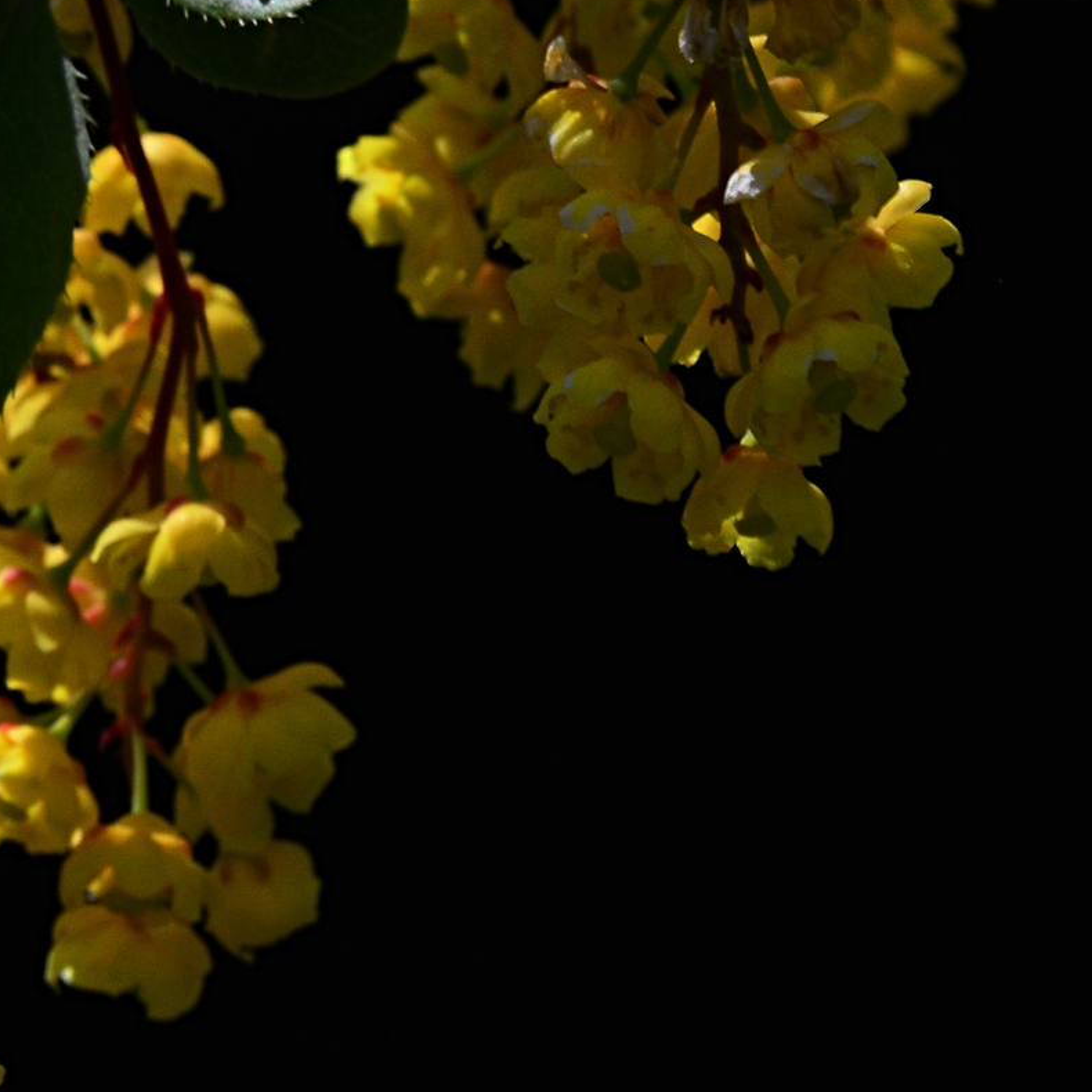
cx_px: -273
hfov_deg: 4.9
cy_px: 702
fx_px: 12818
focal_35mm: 359
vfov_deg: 4.9
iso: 200
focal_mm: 105
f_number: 14
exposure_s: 1/250
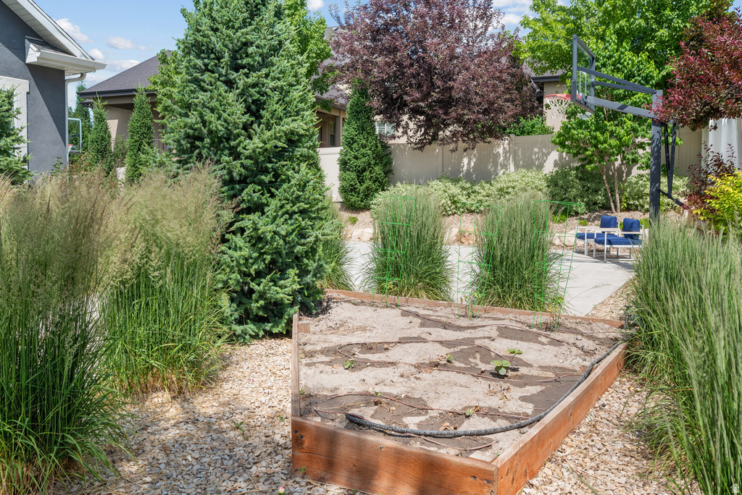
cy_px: 248
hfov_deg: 61.9
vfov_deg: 43.7
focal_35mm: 30
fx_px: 619
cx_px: 371
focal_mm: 30
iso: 250
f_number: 8
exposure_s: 1/80
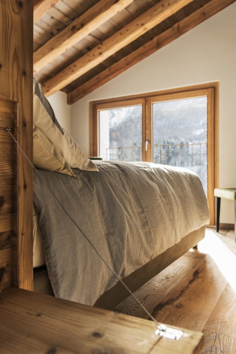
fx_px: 275
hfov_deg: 46.4
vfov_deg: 65.5
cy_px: 177
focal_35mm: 28
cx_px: 118
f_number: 4
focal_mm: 28
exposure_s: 1/250
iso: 800
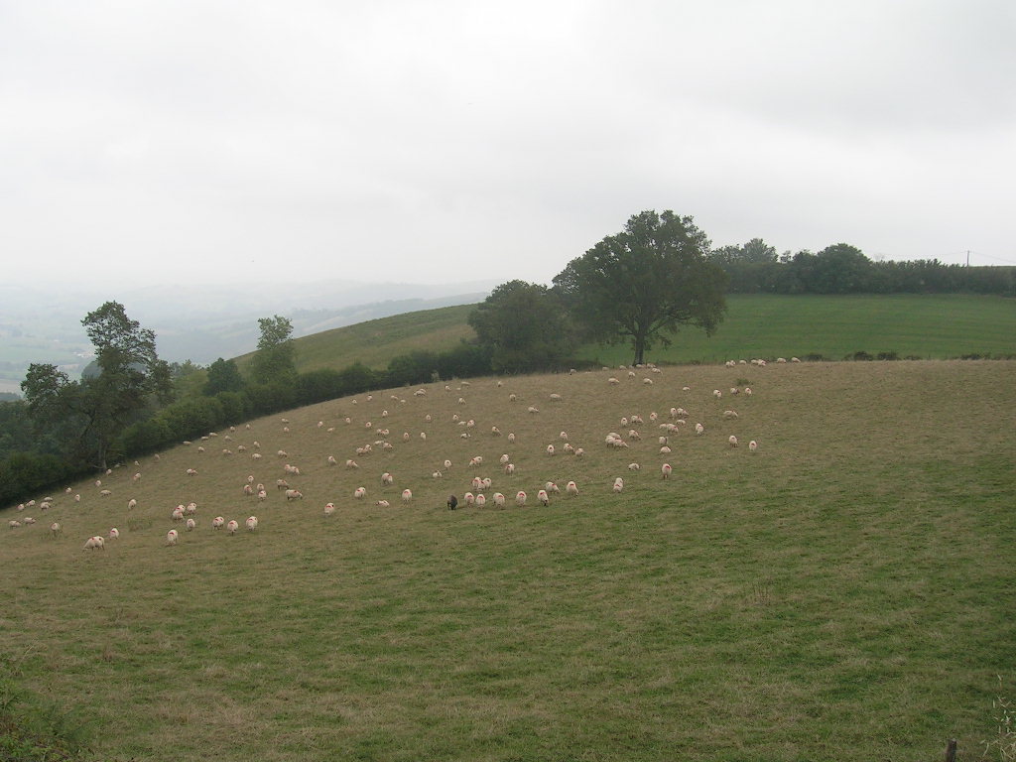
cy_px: 381
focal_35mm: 35
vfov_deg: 40.7
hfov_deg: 52.6
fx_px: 1027
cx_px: 508
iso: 50
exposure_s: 1/165
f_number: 4.8
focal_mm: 5.4
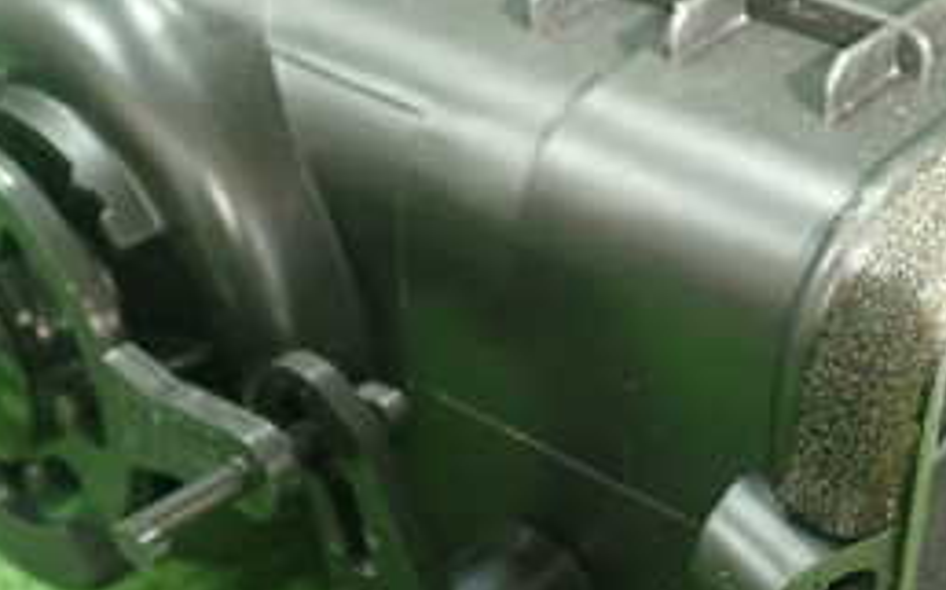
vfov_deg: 17.6
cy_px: 341
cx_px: 609
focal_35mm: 74
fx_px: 1907
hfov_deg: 27.7
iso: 500
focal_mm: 5.5
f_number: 2.3
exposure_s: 1/125
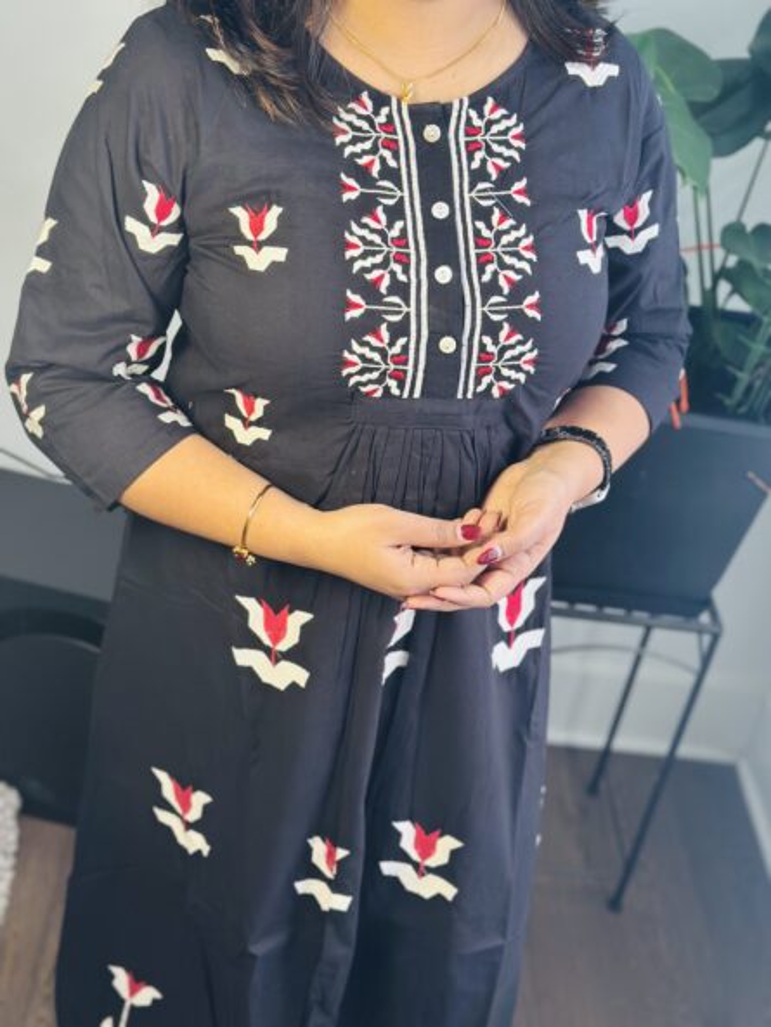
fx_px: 1425
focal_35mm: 48
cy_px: 514
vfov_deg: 39.6
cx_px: 386
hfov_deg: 30.3
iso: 250
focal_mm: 6.86
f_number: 1.78
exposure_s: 1/60
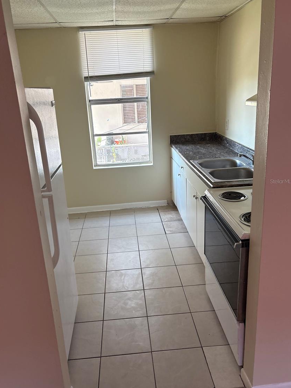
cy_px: 181
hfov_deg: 49.7
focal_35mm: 28
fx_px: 314
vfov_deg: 63.4
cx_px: 138
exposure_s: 1/120
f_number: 1.6
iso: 100
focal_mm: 5.96
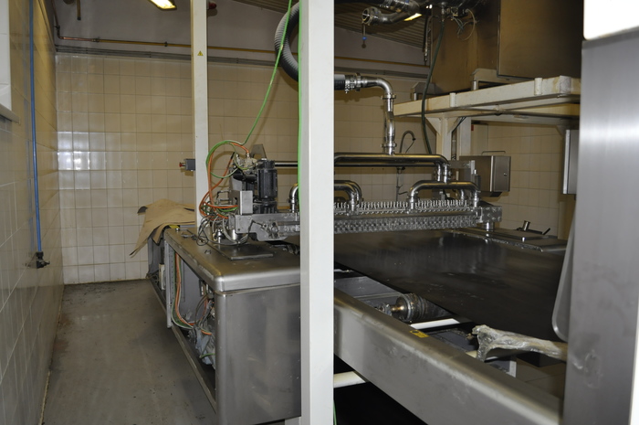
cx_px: 320
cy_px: 212
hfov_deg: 62.0
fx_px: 532
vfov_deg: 43.5
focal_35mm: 30
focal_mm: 20
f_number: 3.8
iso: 800
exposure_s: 1/60
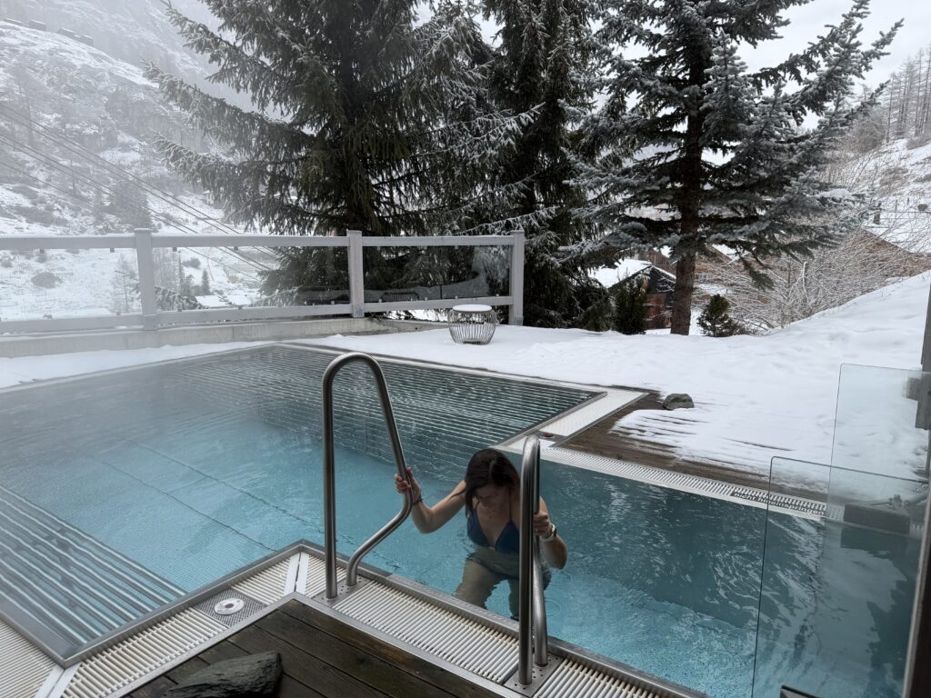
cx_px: 466
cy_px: 349
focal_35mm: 24
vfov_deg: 56.8
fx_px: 645
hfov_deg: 71.6
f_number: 1.78
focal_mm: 6.76
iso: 80
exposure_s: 1/1385
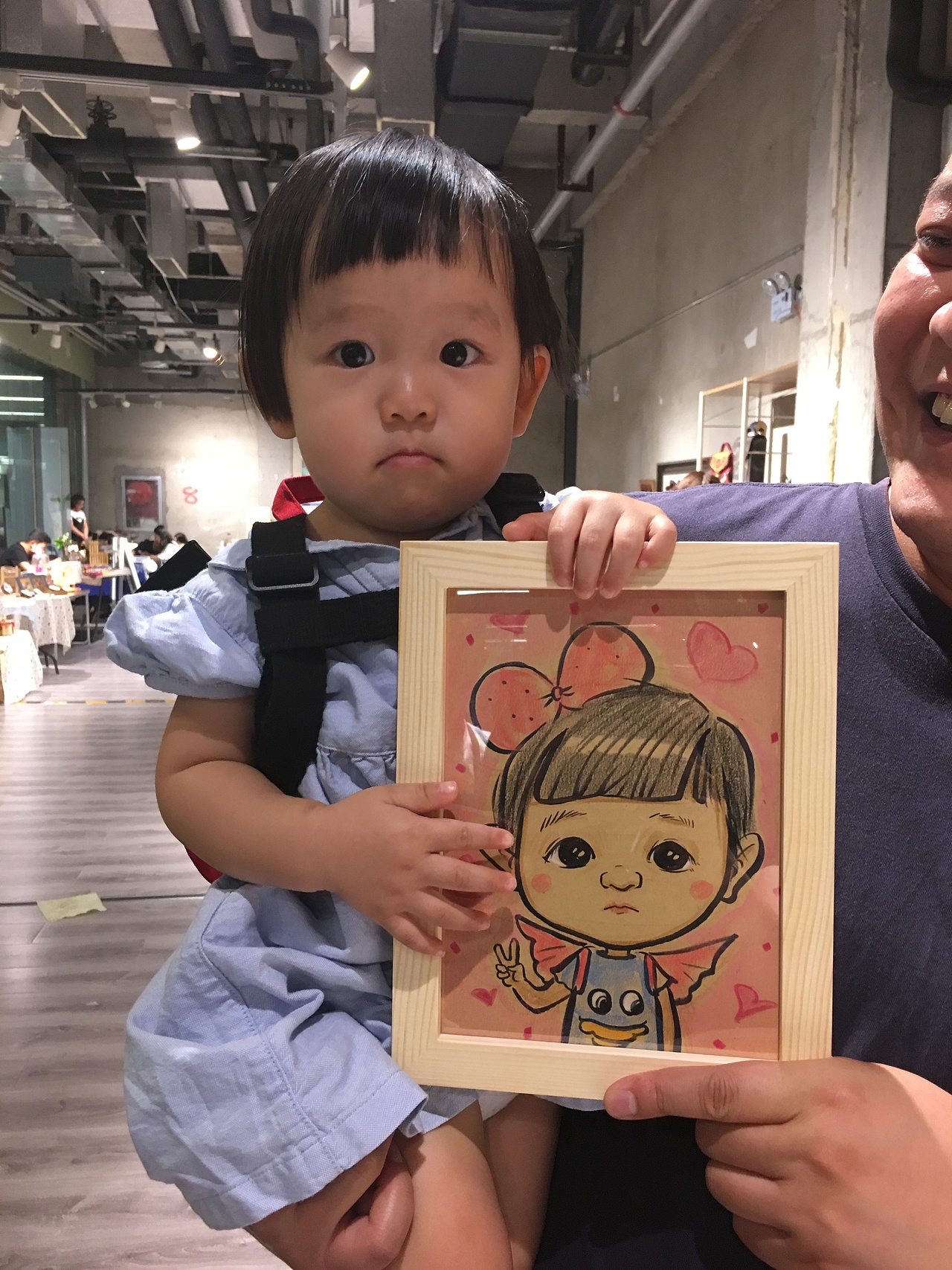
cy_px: 635
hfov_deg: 48.2
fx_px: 1064
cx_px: 476
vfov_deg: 61.7
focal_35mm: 29
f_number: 2.2
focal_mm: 4.15
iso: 80
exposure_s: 1/17
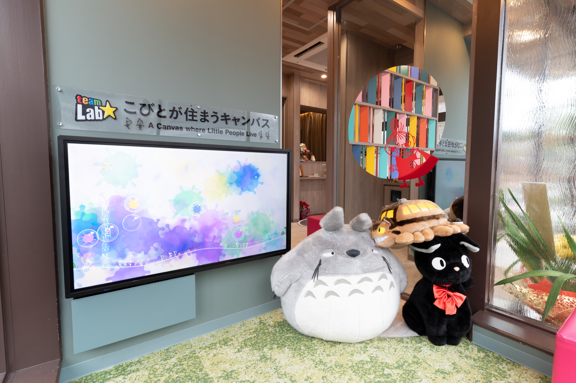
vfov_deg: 70.4
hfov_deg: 93.3
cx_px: 288
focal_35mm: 17
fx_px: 272
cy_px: 192
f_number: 6.3
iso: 1250
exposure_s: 1/100
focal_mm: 17
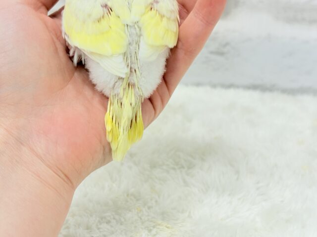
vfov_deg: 28.0
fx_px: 476
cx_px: 158
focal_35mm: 52
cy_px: 118
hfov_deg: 36.8
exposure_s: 1/50
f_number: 1.6
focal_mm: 5.96
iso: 40
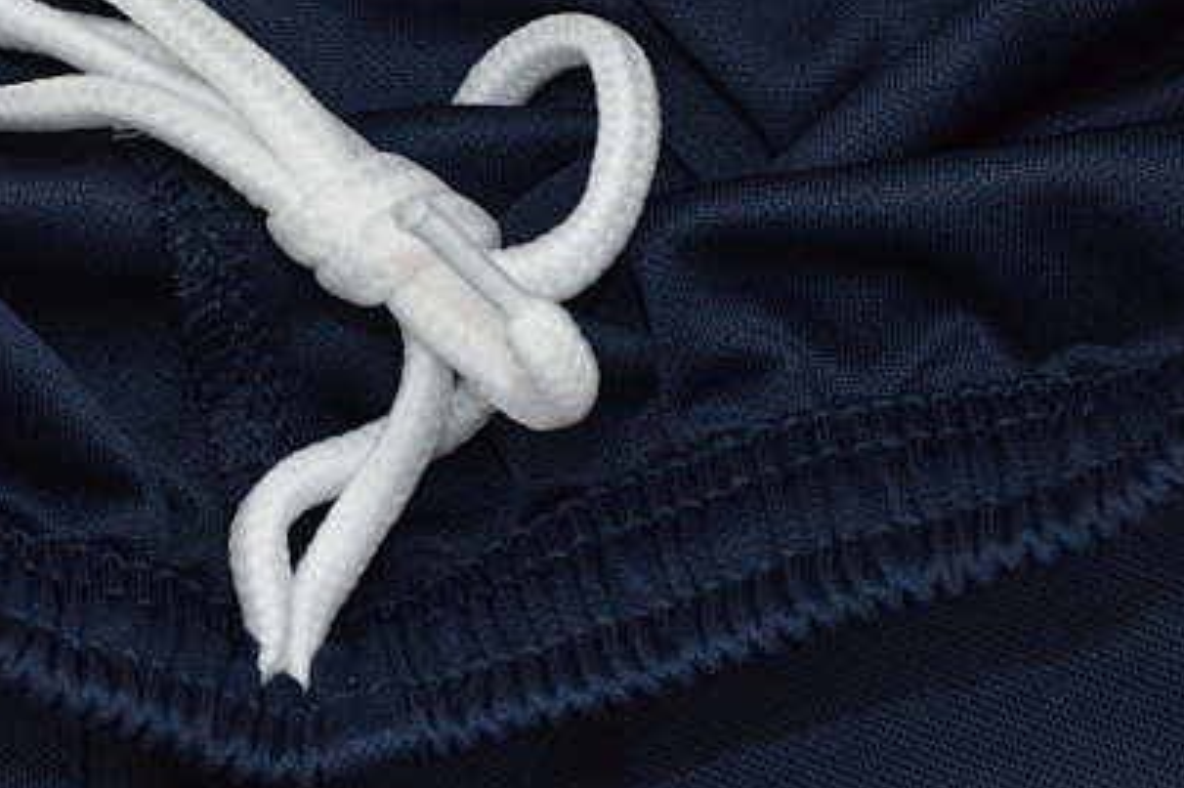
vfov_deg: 9.7
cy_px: 85
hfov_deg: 14.6
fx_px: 4613
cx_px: 261
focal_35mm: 140
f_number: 8
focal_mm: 35
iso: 400
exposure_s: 1/200
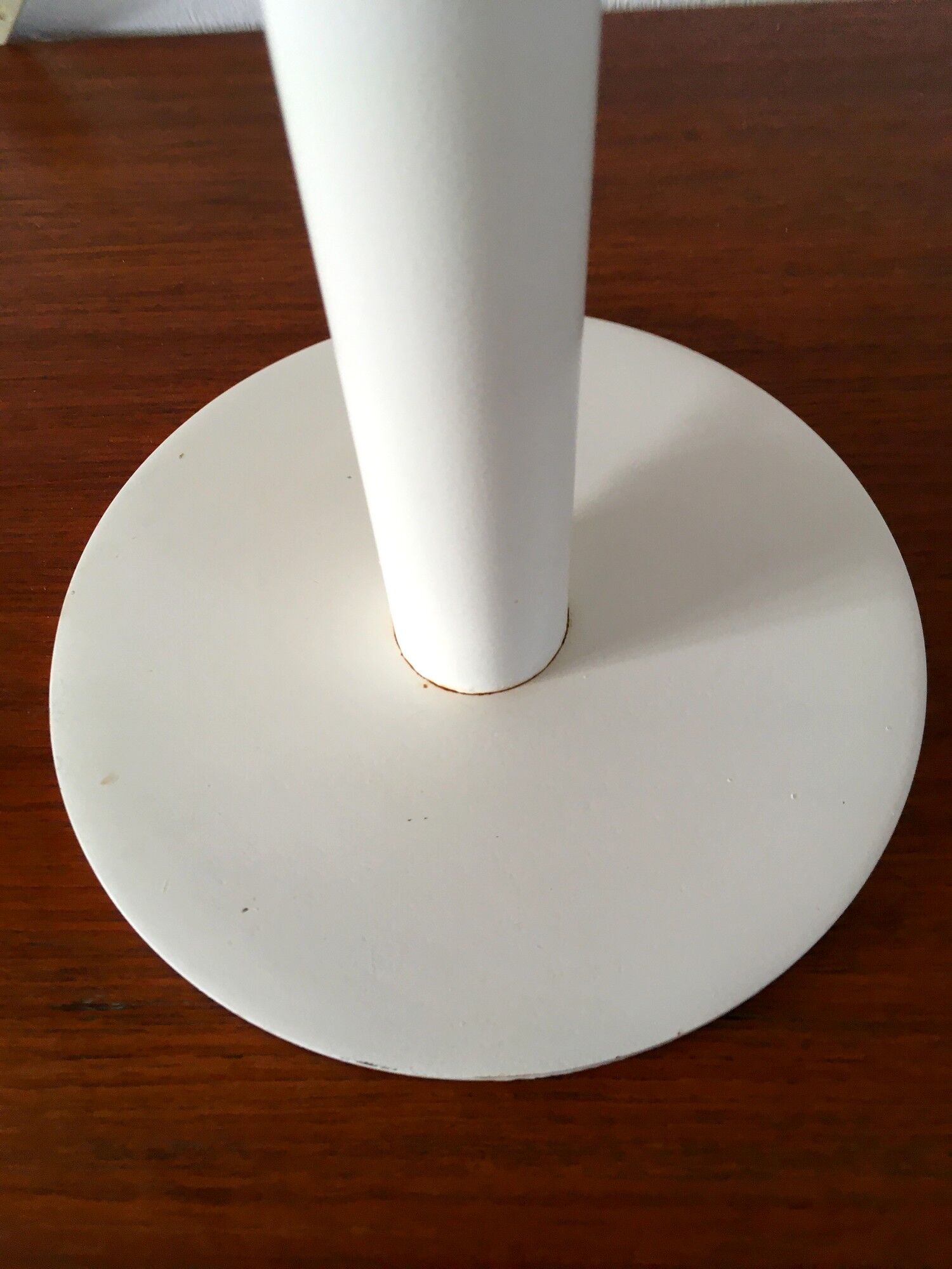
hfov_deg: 48.2
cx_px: 476
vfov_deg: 61.7
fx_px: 1063
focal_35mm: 29
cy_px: 634
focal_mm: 4.15
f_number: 2.2
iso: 100
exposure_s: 1/33
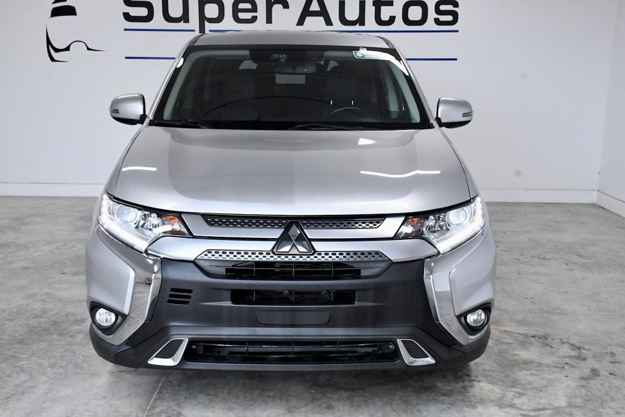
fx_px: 694
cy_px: 208
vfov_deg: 33.4
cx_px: 312
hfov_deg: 48.5
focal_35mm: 40
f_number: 10
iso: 2500
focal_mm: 27
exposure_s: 1/400
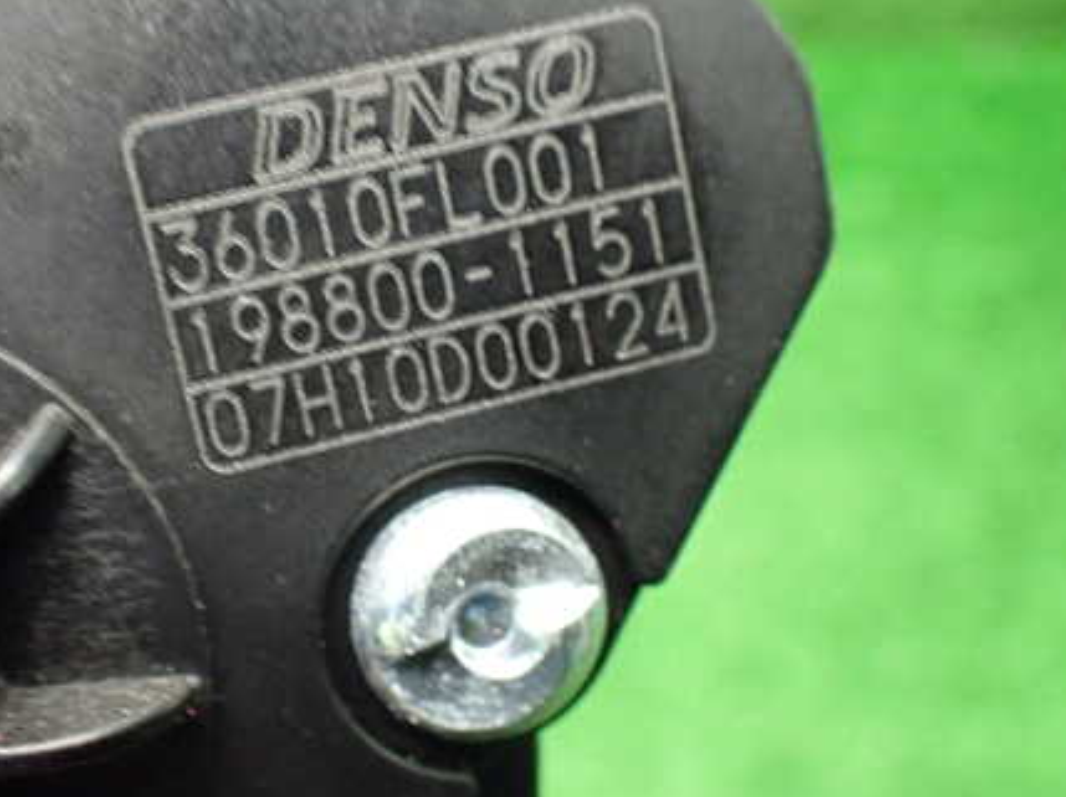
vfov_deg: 34.2
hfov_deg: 44.0
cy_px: 333
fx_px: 1292
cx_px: 335
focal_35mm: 42
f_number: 2.3
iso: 800
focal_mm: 5.4
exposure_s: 1/50
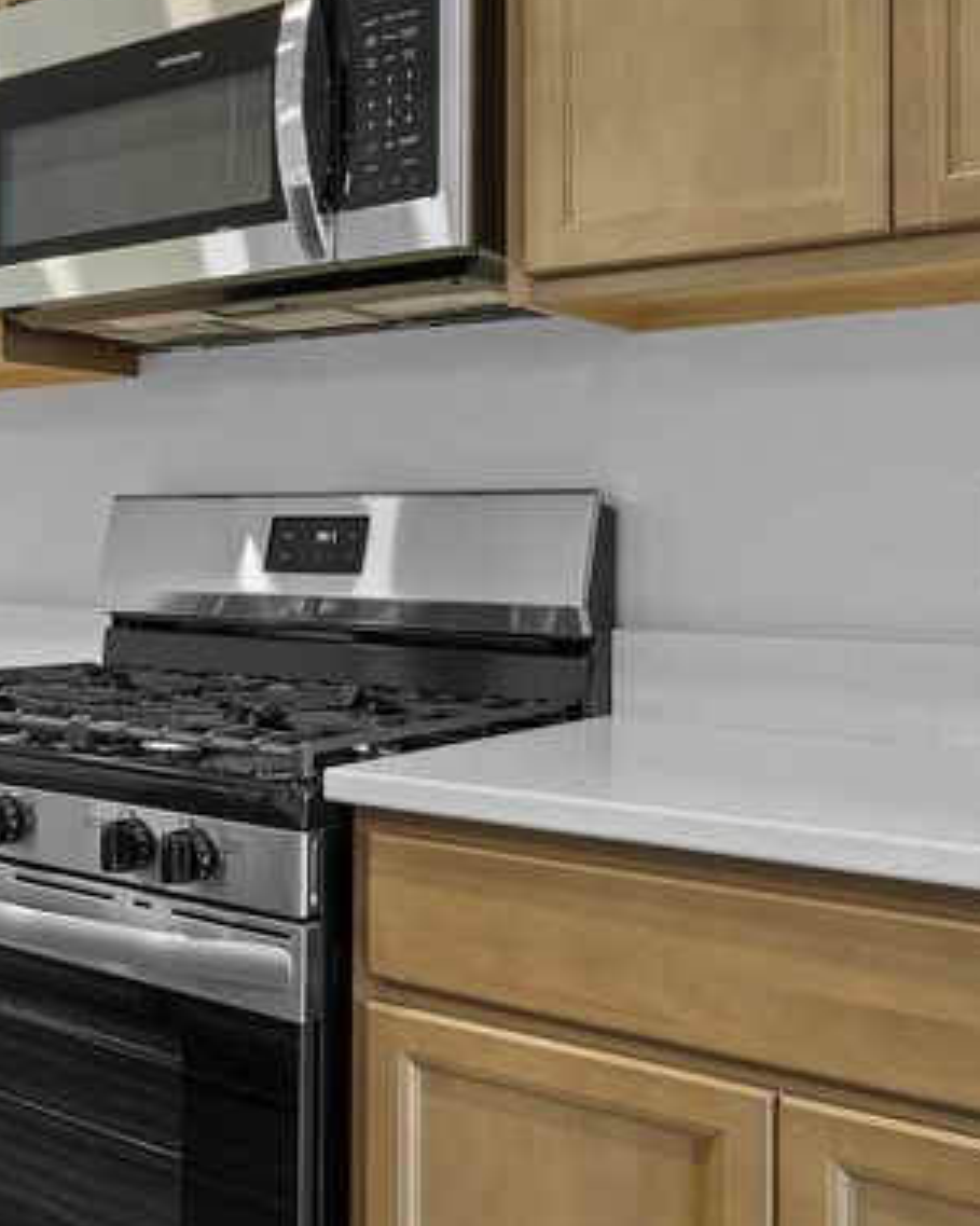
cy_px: 524
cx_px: 65
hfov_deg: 32.8
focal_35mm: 43
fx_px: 1560
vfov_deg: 42.8
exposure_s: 1/1.25
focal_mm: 16
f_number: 9
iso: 320
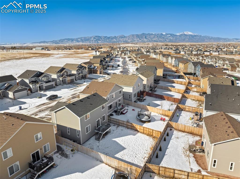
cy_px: 90
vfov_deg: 56.7
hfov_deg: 71.6
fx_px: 166
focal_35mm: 24
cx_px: 120
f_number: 2.8
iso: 100
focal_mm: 12.29
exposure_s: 1/2000
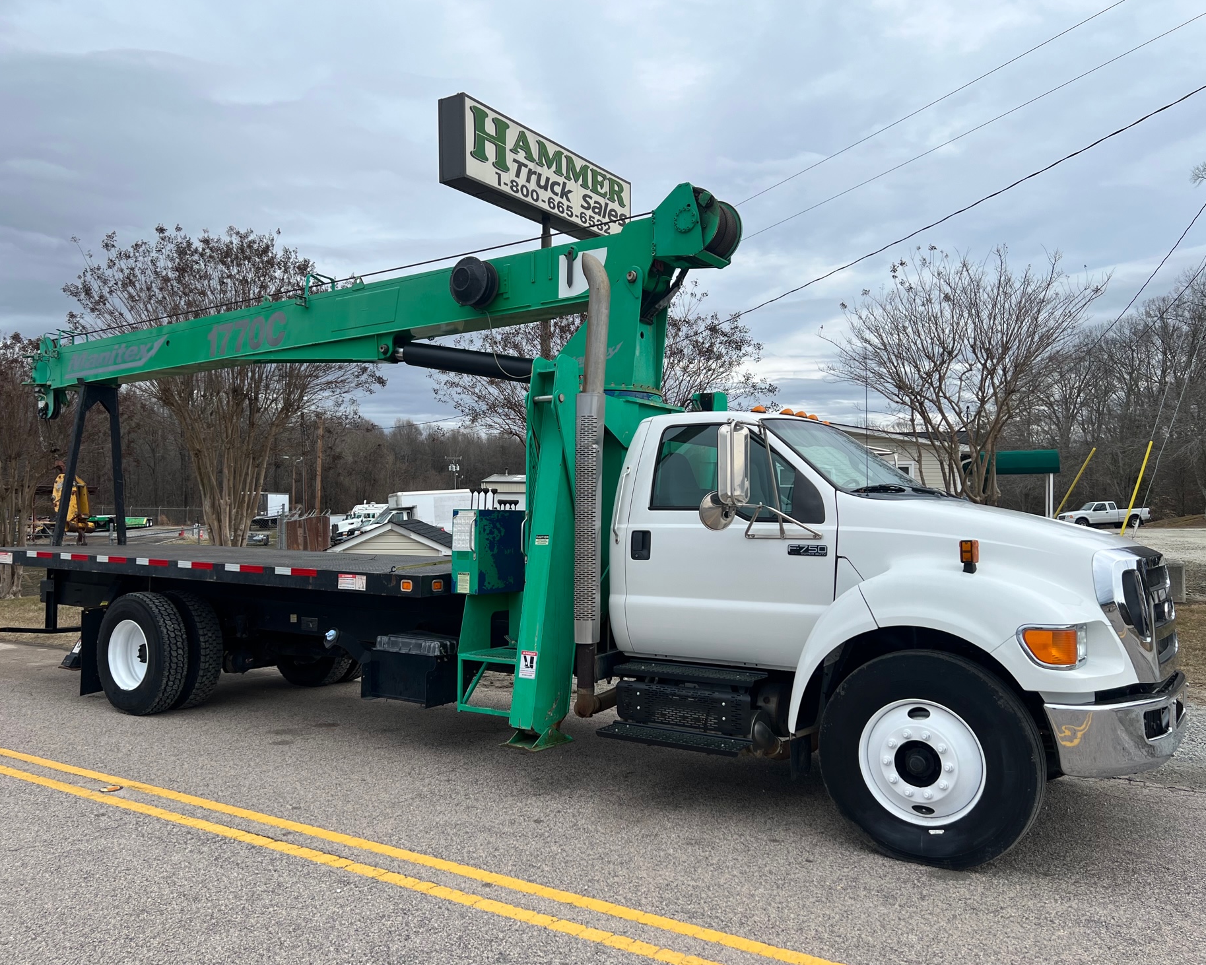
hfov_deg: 62.2
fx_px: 1000
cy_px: 494
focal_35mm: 28
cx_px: 579
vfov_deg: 51.5
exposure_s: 1/1575
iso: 50
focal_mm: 5.7
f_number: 1.5
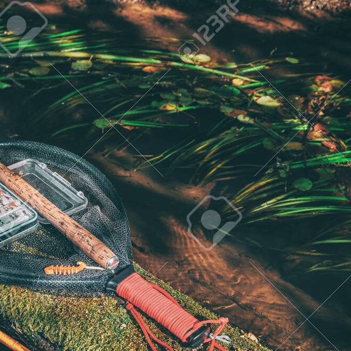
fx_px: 1032
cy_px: 201
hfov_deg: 19.2
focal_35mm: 90
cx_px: 113
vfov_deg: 19.3
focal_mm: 35.8
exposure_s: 1/320
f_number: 4.5
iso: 250
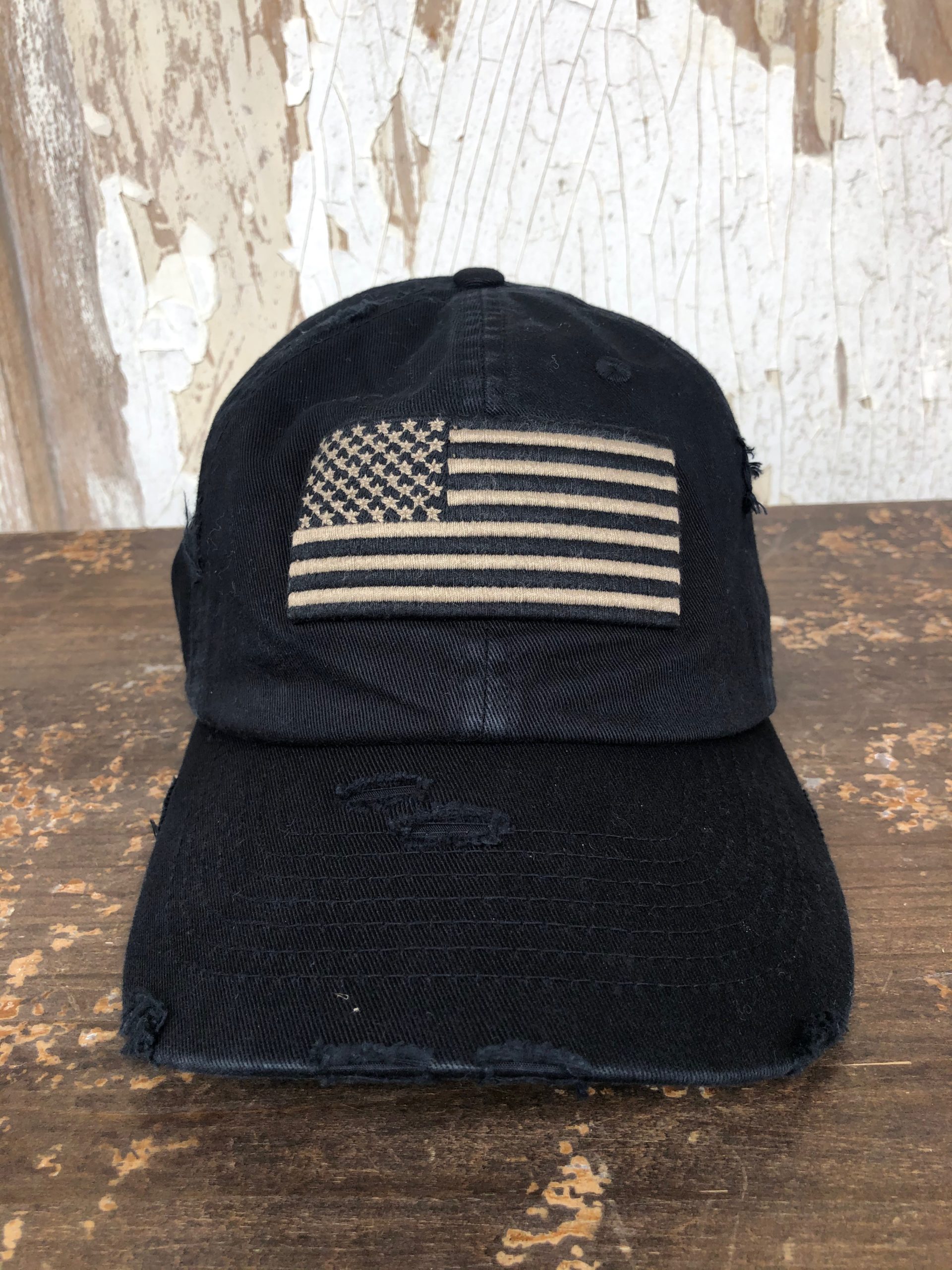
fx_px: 1027
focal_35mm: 28
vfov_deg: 63.4
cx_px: 476
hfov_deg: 49.7
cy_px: 635
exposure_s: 1/120
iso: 40
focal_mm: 4
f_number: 1.8
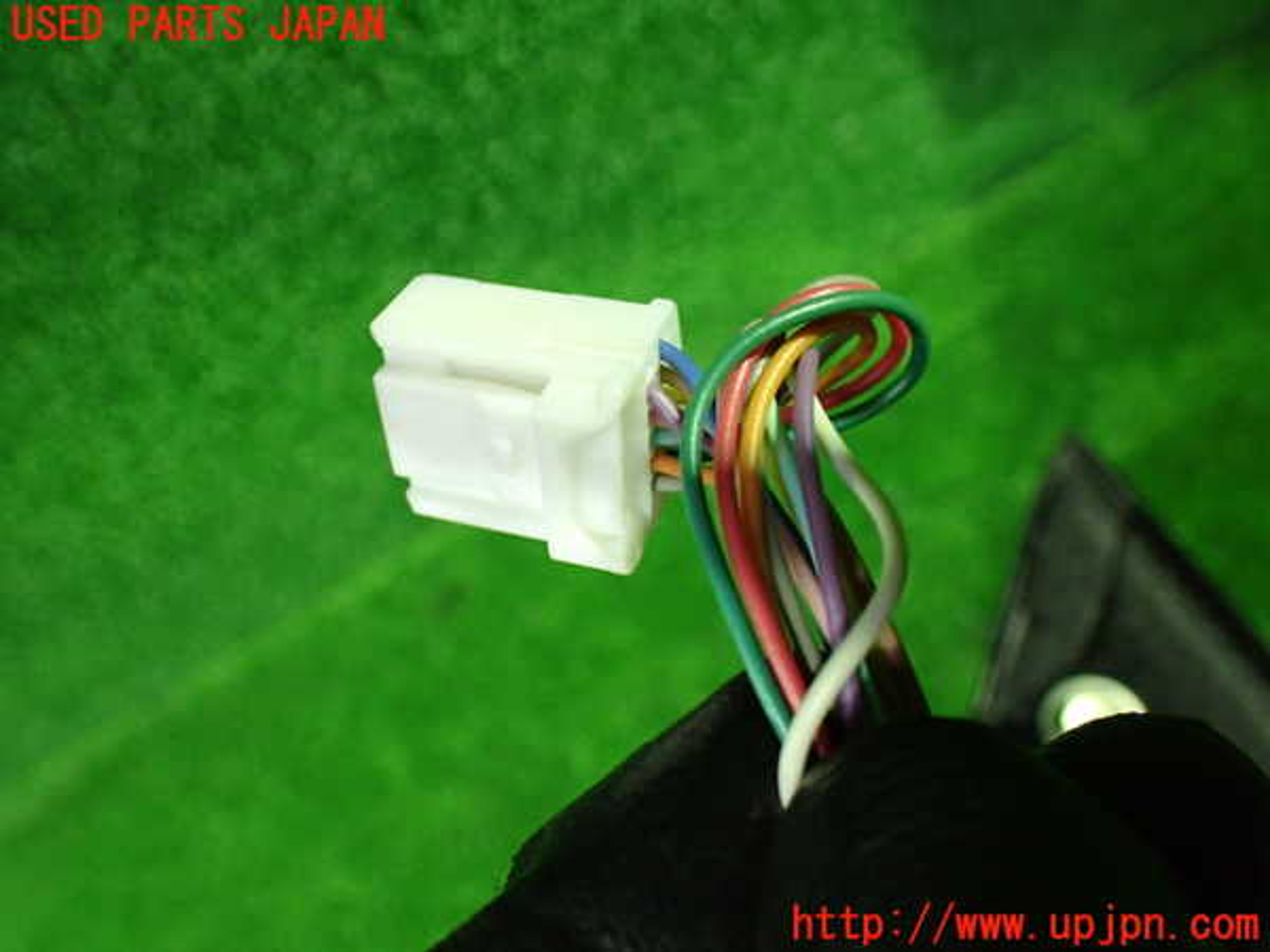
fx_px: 1101
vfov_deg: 46.8
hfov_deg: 60.0
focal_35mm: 30
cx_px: 635
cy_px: 476
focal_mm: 5.4
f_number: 2.3
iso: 800
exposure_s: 1/40
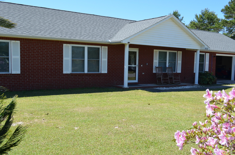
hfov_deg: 53.2
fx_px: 235
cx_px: 118
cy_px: 78
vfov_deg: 36.7
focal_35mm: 36
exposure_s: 1/250
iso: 200
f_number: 8
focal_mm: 24
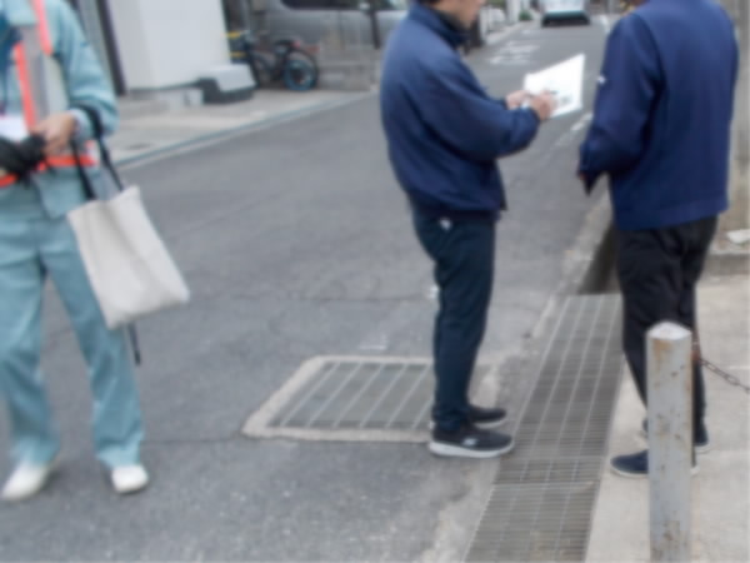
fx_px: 628
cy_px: 282
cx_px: 375
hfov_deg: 61.7
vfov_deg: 48.2
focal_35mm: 29
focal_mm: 4.1
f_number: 3.3
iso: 100
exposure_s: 1/25
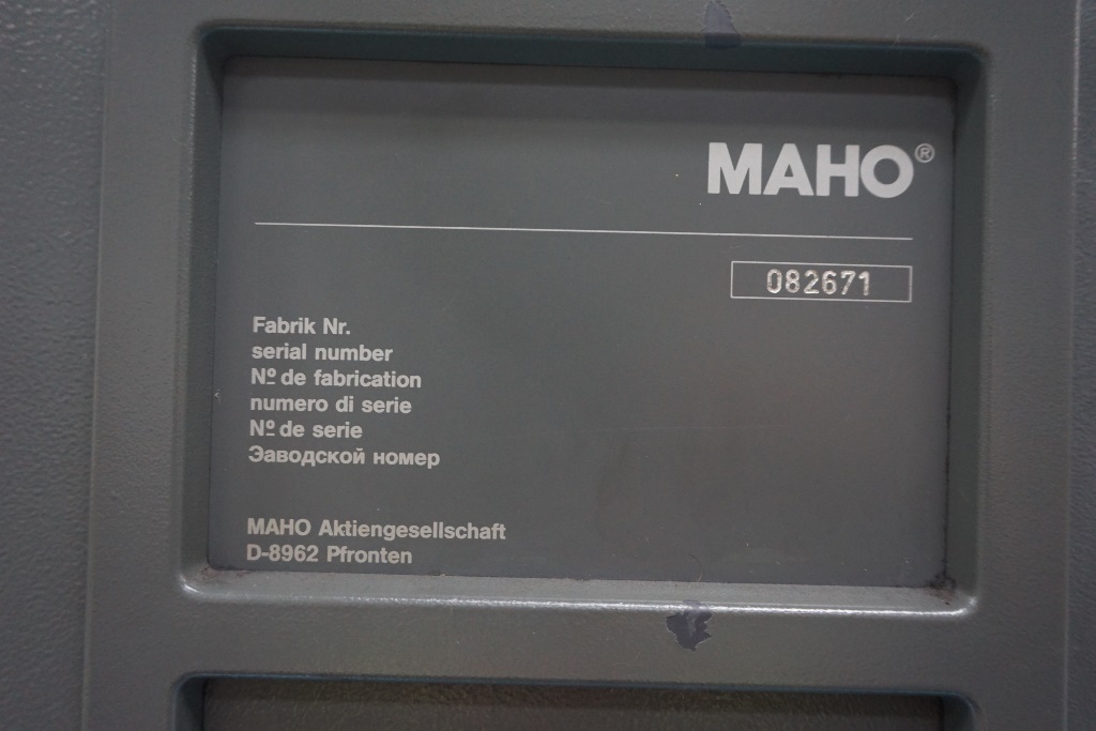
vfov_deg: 43.6
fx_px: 913
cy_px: 366
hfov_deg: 61.9
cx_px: 548
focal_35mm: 30
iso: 1600
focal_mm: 20
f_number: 4
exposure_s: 1/60
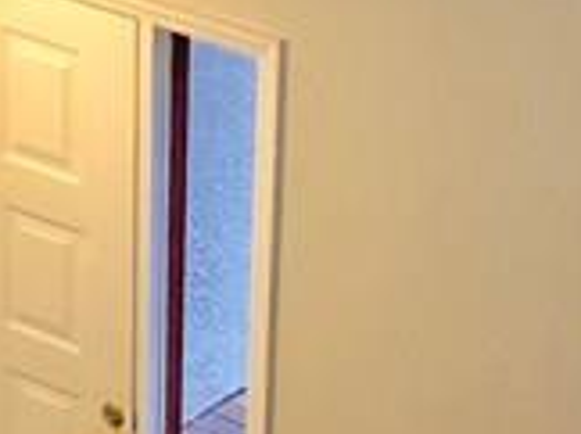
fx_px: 2966
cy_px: 646
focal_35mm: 177
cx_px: 165
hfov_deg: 11.2
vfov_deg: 8.2
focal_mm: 3.99
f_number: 1.8
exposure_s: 1/15
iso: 64
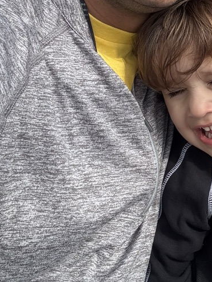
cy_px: 45
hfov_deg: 23.1
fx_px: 506
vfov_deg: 30.2
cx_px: 188
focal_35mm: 62
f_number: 1.9
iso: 25
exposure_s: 1/981
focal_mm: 2.69
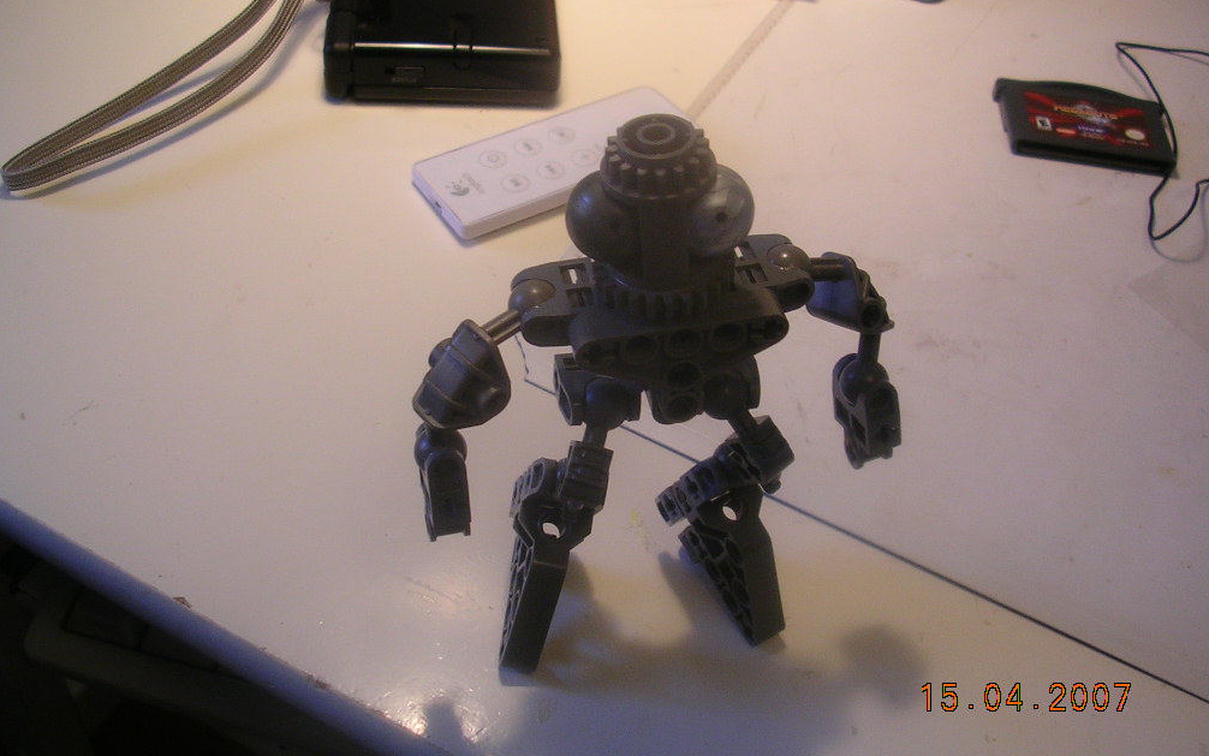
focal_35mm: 41
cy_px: 333
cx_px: 614
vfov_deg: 31.2
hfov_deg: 48.2
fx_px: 1351
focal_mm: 5.8
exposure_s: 1/33.1
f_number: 2.8
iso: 50
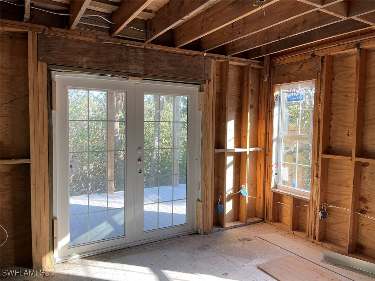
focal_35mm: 25
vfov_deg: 54.9
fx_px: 271
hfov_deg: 69.4
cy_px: 140
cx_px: 188
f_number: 1.6
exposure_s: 1/133
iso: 32
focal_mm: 5.1
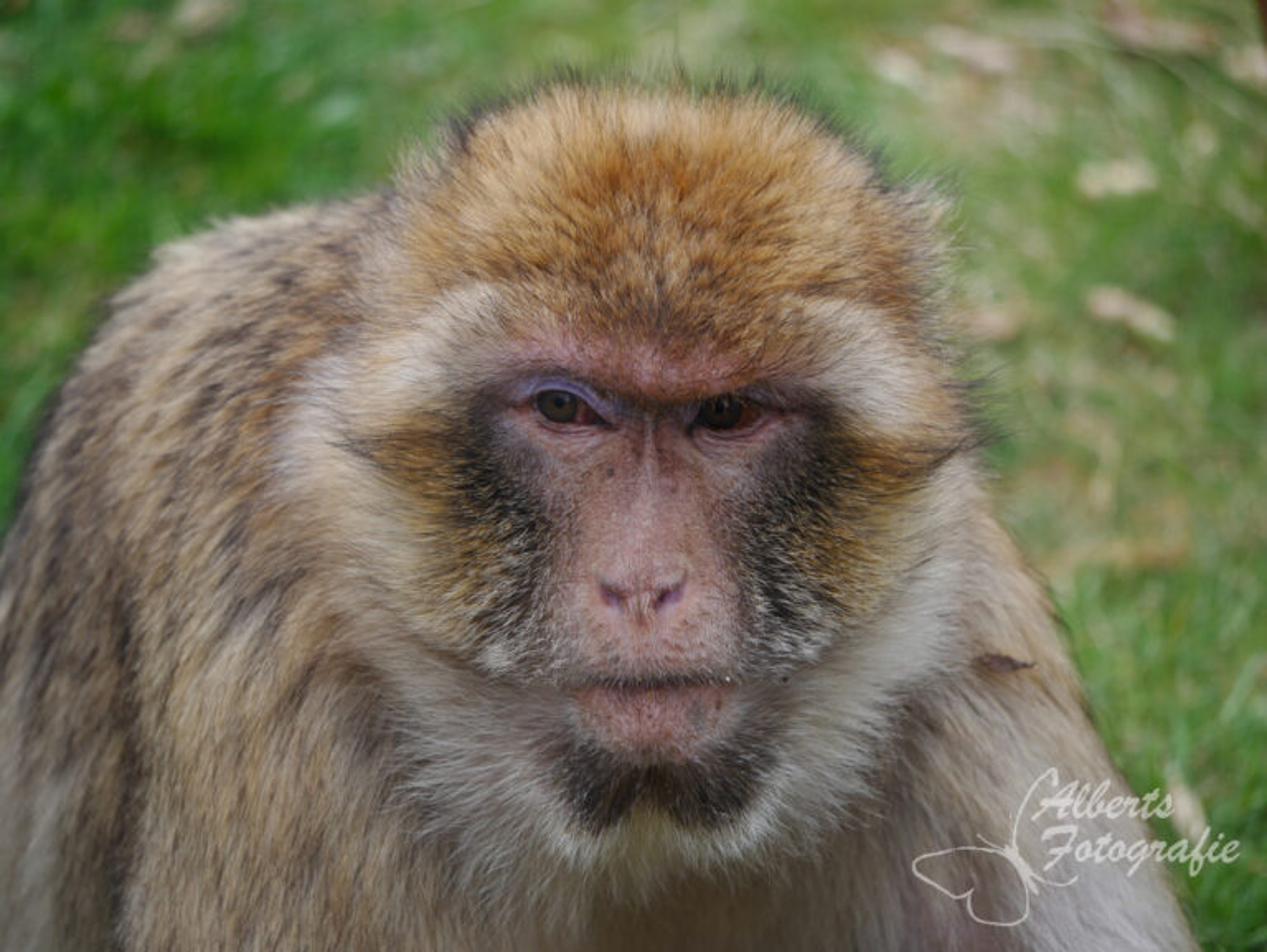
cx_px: 634
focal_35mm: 300
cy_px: 476
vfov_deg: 5.0
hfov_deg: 6.6
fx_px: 10987
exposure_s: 1/200
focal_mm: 150
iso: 200
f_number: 4.5
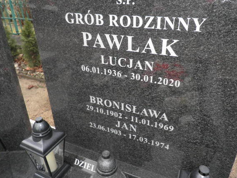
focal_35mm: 27
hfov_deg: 65.3
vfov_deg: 51.3
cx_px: 123
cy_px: 80
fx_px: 185
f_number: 3.3
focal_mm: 4.3
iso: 160
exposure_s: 1/30
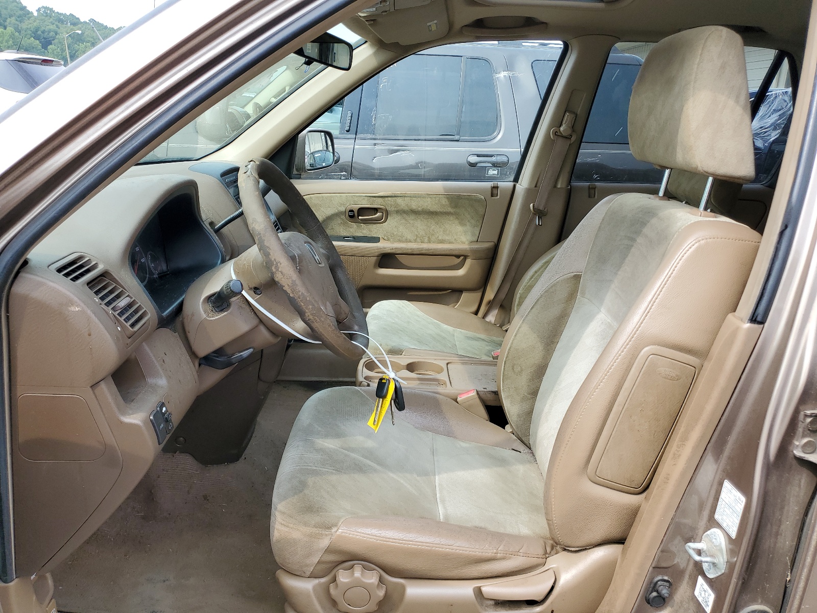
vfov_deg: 53.1
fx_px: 614
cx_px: 408
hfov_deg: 67.3
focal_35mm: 26
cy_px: 306
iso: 50
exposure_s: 1/625
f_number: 1.5
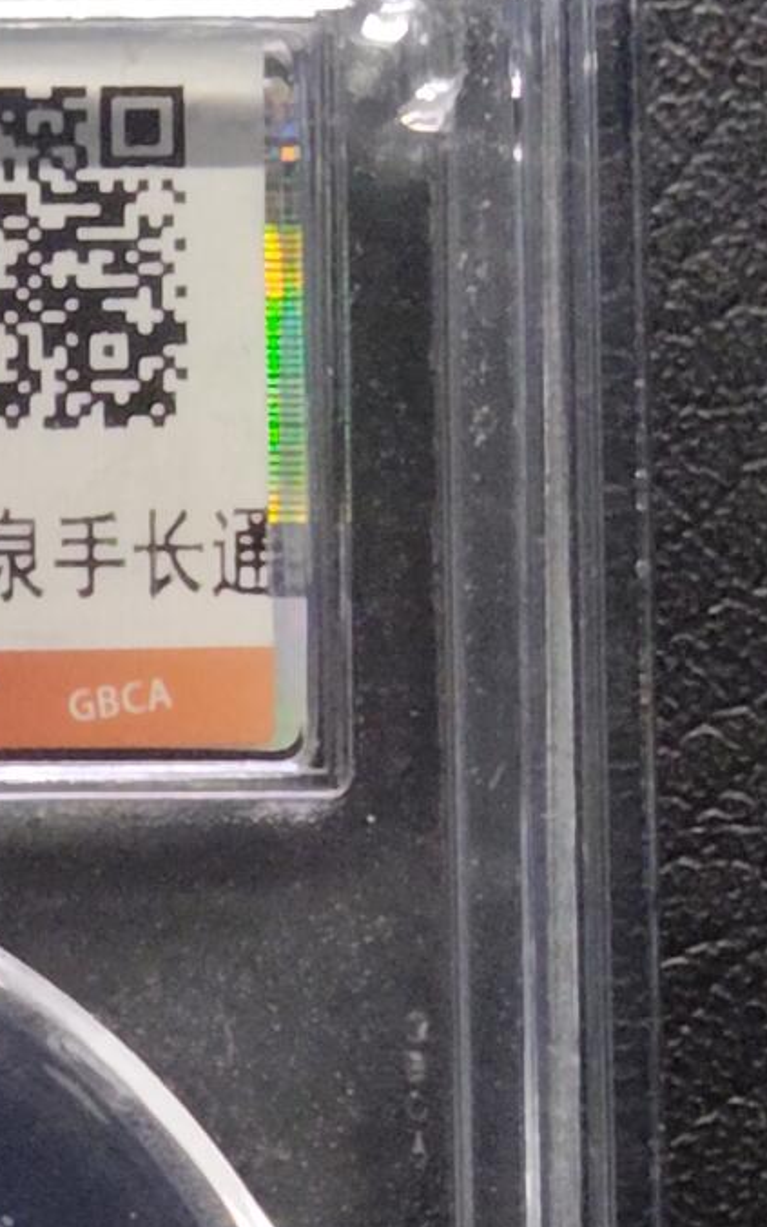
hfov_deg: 9.0
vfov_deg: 14.5
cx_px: -422
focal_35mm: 141
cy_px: 1328
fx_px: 4717
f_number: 2.2
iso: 500
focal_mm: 3.42
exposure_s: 1/50
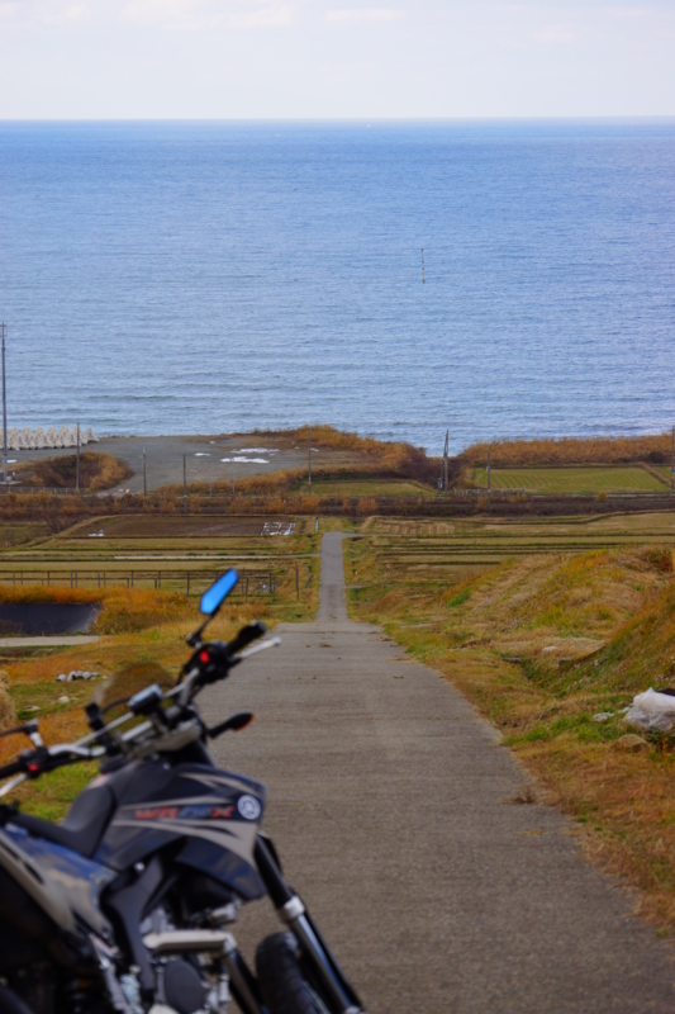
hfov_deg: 11.4
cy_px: 507
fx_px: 3376
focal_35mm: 120
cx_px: 338
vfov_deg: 17.1
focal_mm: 80
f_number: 6.3
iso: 100
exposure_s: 1/160
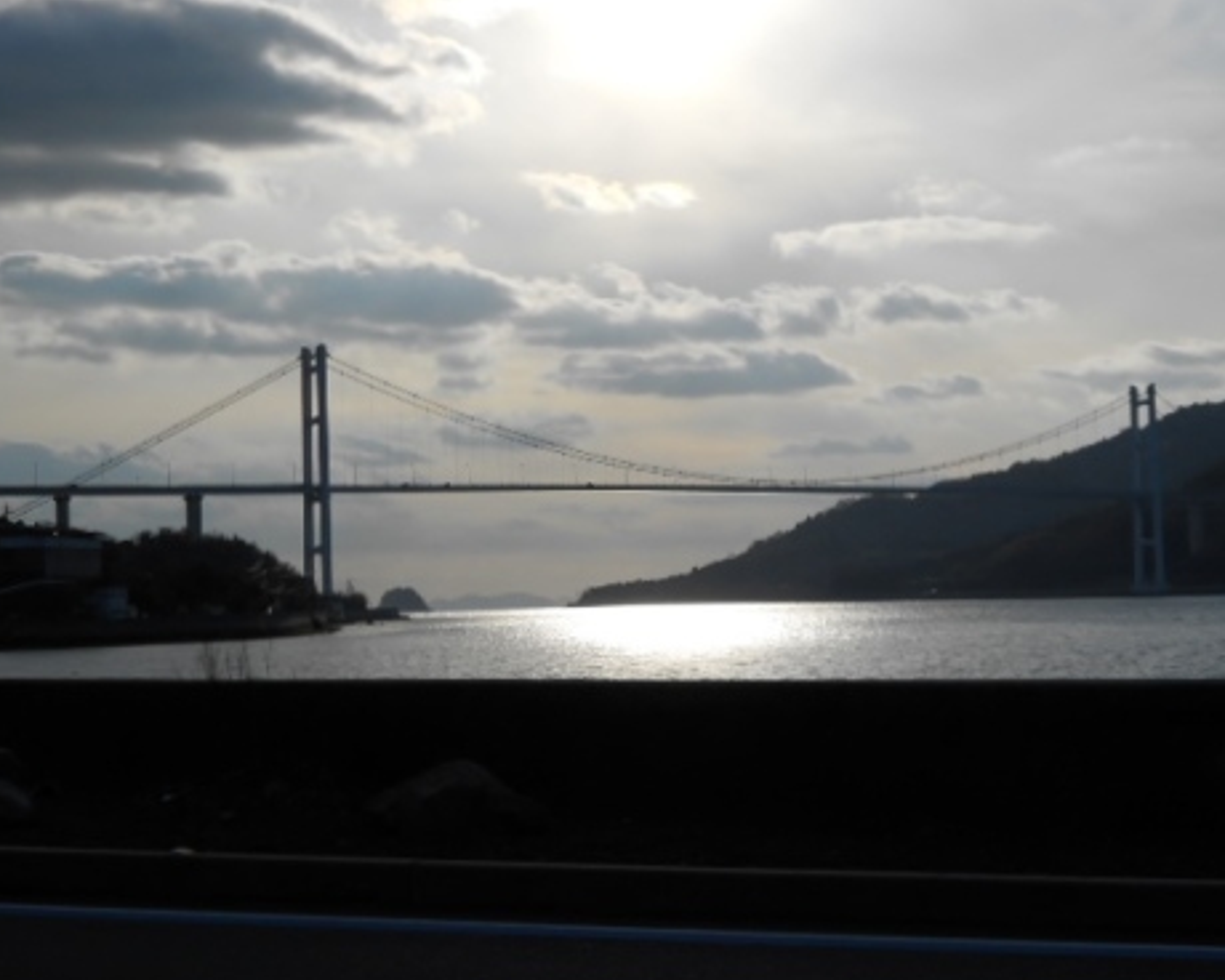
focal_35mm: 70
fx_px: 2538
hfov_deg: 27.1
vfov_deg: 21.9
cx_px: 623
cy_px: 497
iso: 80
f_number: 13.3
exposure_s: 1/400
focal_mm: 11.6
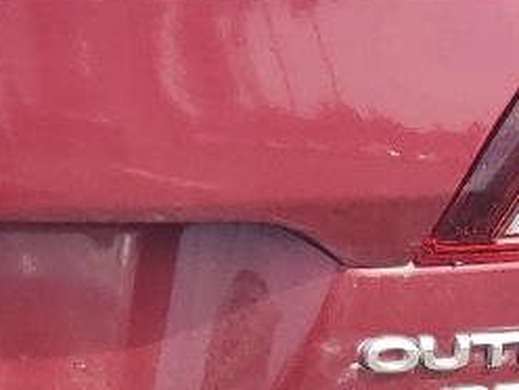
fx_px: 2519
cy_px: 189
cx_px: -416
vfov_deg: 8.8
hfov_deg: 11.0
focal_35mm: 168
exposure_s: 1/1111
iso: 50
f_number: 1.5
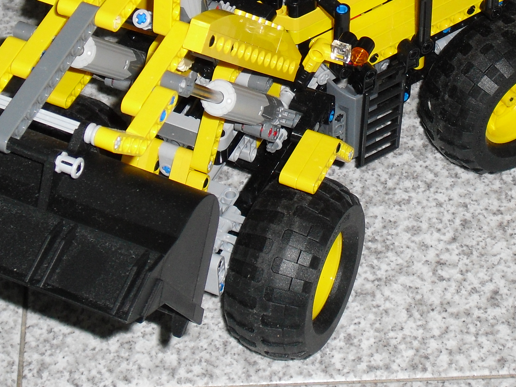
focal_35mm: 130
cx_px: 283
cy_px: 7
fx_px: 1938
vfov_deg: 11.3
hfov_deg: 15.2
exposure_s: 1/60
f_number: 4.2
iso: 200
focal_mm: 11.2
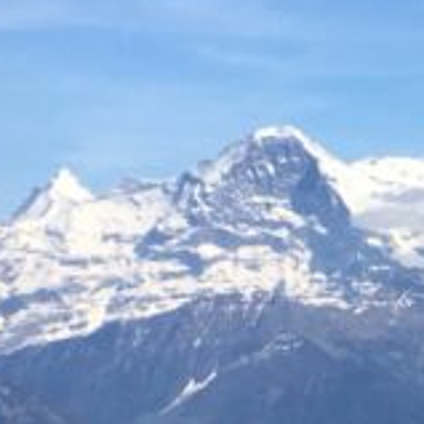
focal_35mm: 165
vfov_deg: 10.5
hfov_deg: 8.8
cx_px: 1243
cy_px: 32
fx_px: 2287
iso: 25
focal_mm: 4.15
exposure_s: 1/2404
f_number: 2.2
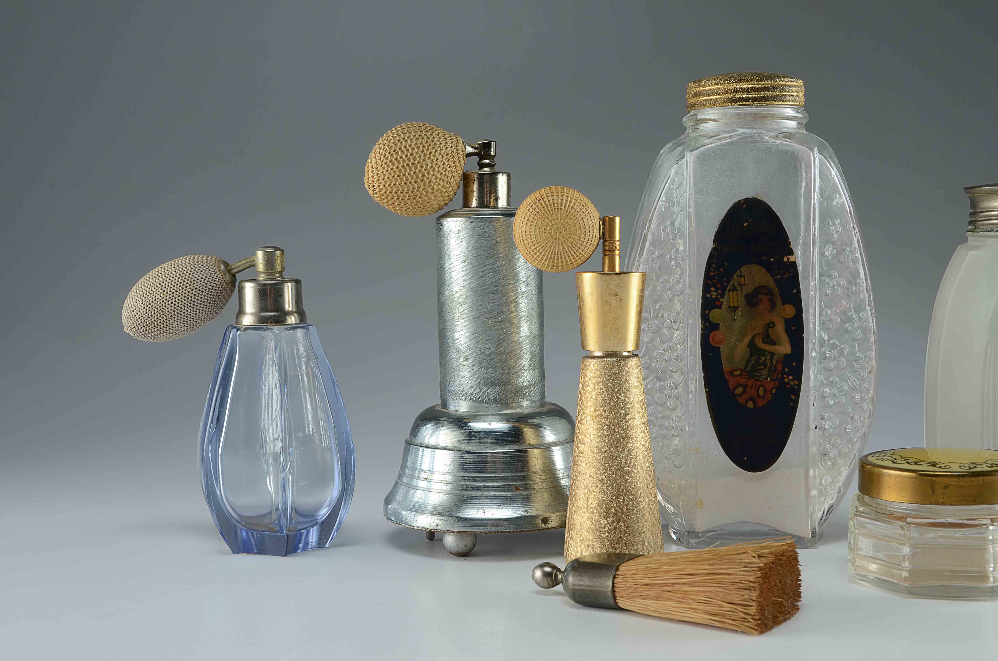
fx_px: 1411
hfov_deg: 39.0
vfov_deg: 26.4
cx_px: 499
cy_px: 330
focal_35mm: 51
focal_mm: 34
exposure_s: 1/80
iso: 100
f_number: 13
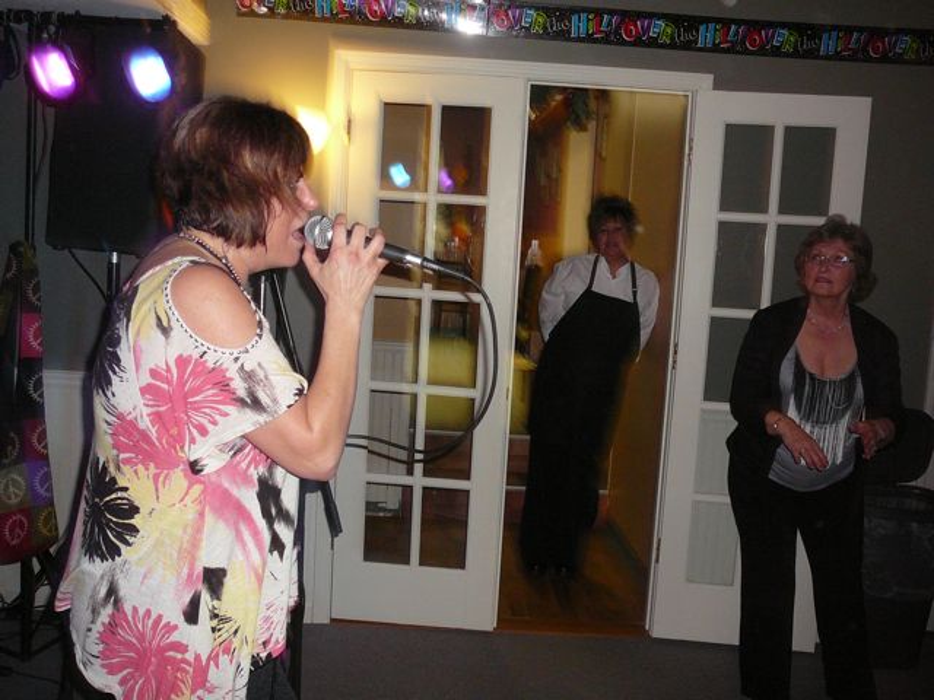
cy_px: 350
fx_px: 944
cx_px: 467
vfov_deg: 40.7
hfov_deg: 52.6
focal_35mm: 35
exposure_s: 1/30
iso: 200
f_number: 2.8
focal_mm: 5.2
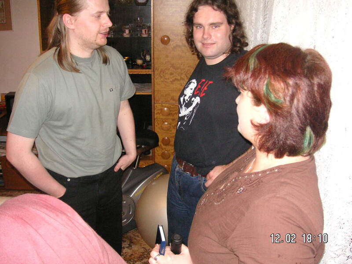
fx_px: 376
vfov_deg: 38.7
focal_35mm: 37
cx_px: 176
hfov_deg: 50.1
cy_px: 132
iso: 160
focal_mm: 6.1
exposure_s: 1/45
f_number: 2.8
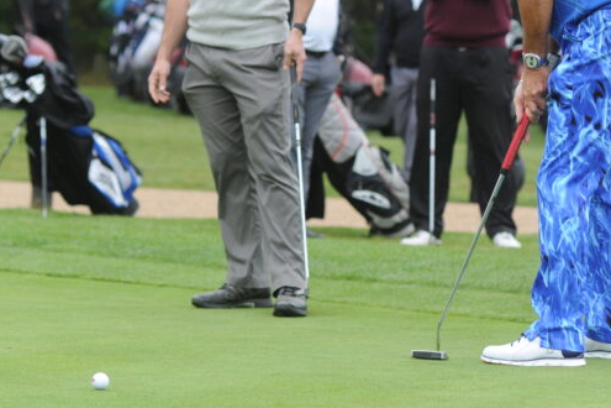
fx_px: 3683
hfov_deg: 9.5
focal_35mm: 217
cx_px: 391
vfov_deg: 6.3
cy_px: 67
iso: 800
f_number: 3.5
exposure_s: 1/1000
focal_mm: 105
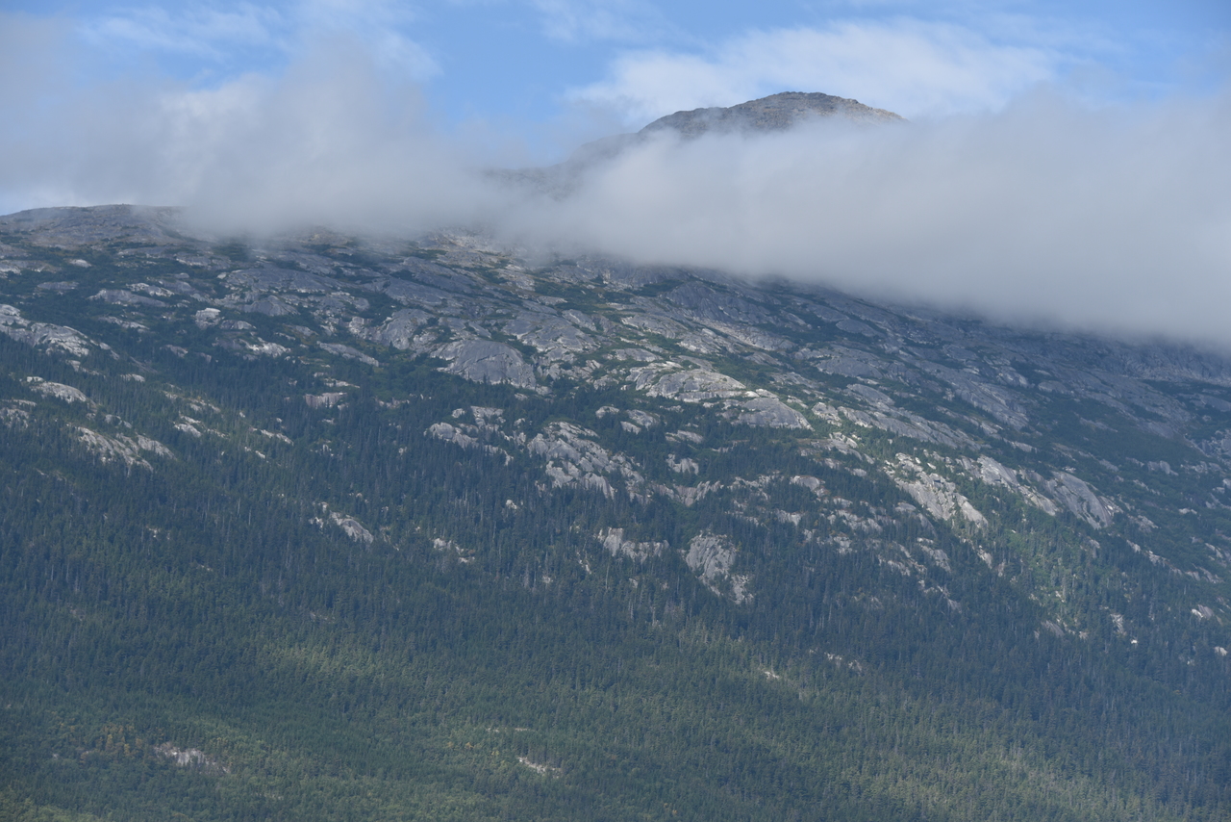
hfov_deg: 18.3
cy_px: 411
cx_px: 616
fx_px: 3830
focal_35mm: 112
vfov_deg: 12.2
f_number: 8
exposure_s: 1/250
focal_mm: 112
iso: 100
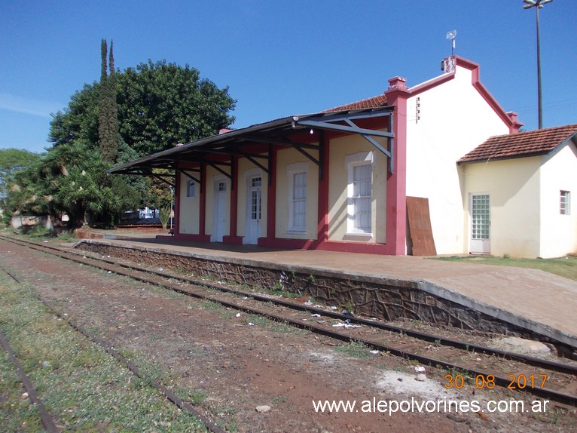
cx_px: 288
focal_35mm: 28
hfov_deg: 63.5
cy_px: 216
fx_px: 467
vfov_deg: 49.7
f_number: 5.4
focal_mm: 4
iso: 80
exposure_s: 1/400
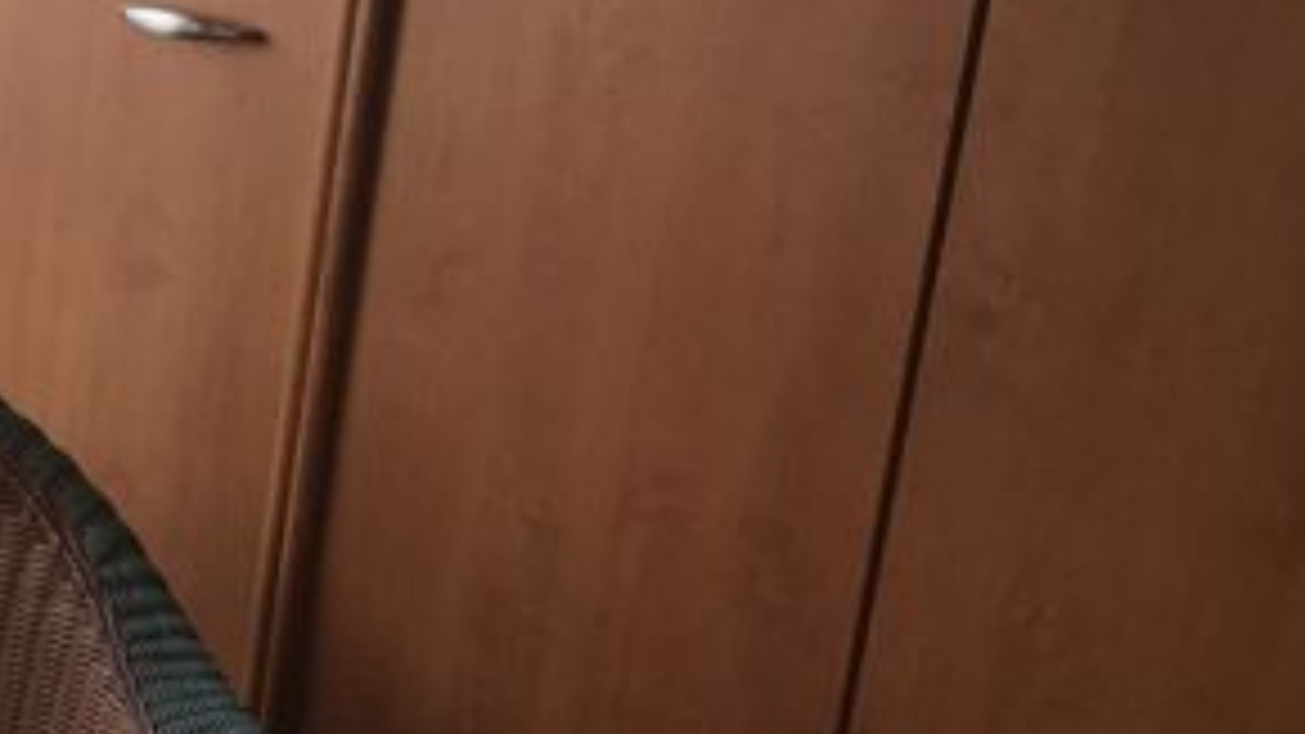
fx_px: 3771
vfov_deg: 11.0
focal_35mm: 109
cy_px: 702
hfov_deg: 17.4
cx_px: -720
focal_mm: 4.15
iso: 32
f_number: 2.2
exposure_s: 1/100
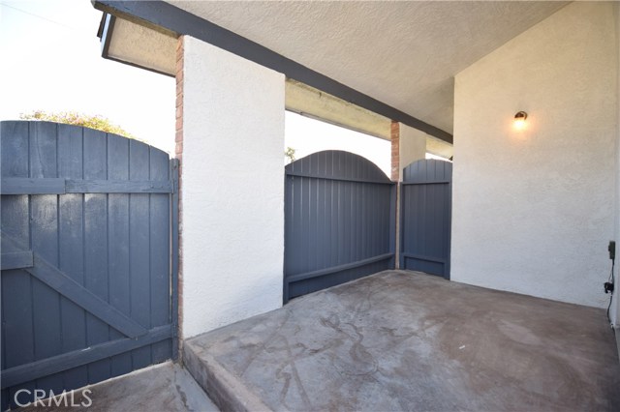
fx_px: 258
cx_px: 310
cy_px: 206
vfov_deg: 77.3
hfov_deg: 100.4
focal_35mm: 15
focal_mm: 10
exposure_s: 1/200
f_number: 3.5
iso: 200
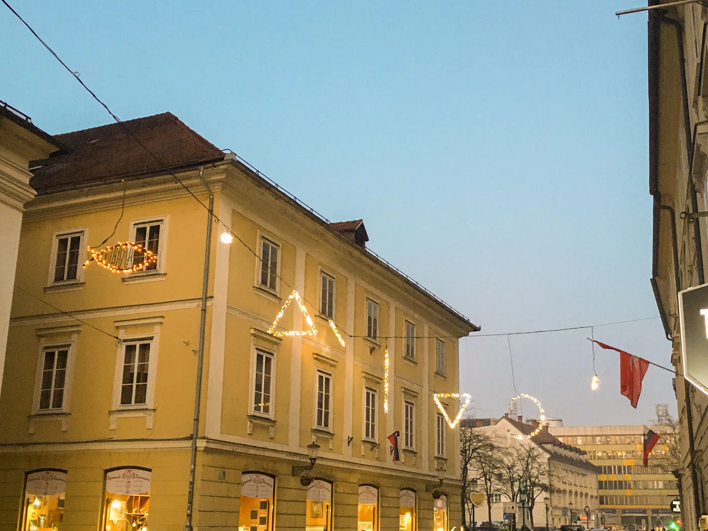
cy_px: 310
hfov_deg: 45.7
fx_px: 839
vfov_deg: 35.1
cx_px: 390
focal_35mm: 41
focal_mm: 4.15
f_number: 2.2
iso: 200
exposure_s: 1/25
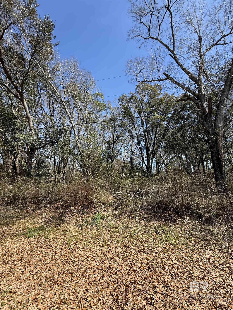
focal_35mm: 14
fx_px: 126
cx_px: 116
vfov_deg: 102.1
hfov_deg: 85.7
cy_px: 155
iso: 50
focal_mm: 2.22
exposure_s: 1/760
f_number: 2.2
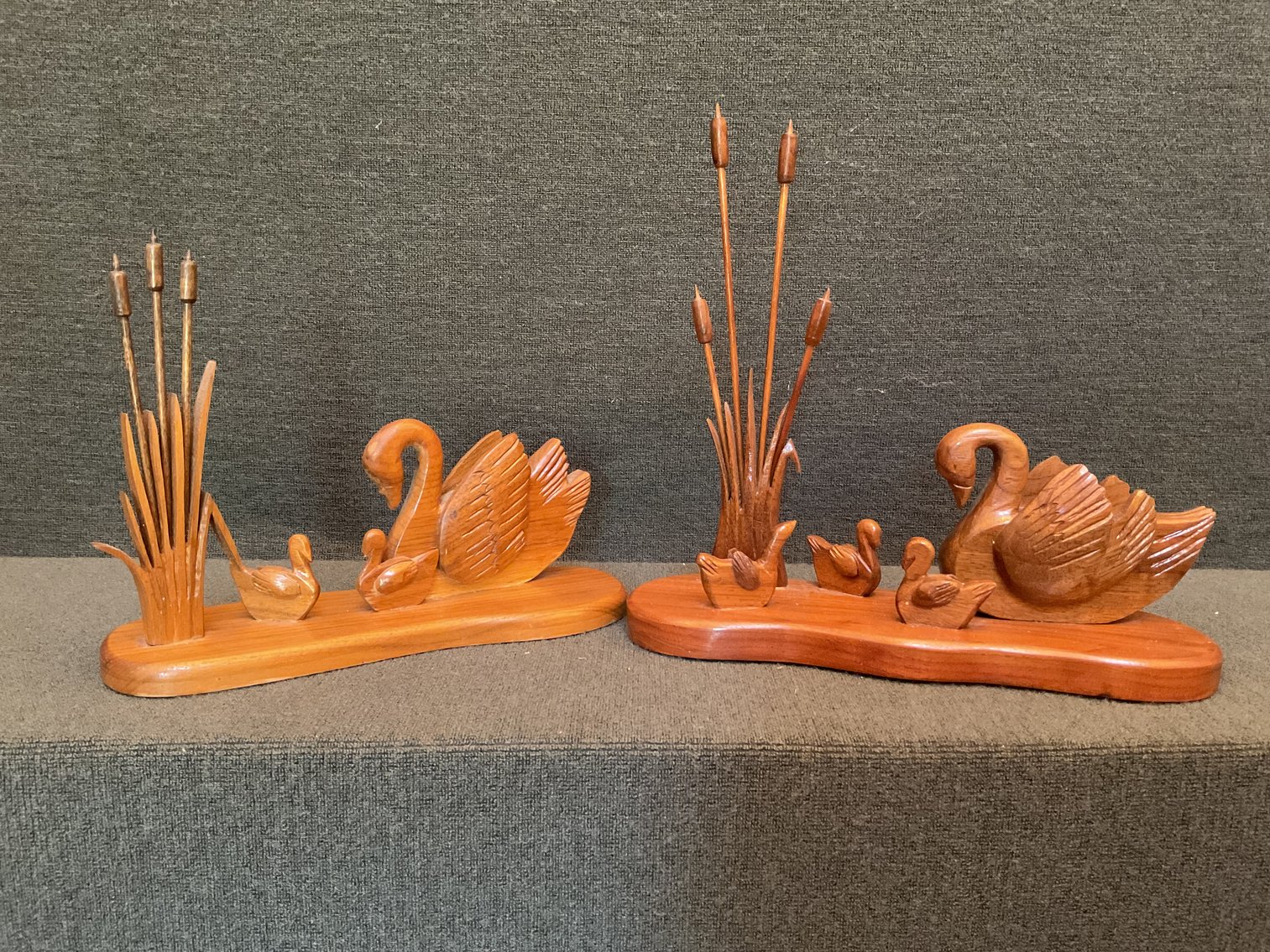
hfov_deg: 61.7
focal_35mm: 29
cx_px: 635
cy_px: 476
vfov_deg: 48.2
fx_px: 1064
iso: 500
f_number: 1.8
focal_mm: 3
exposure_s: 1/30
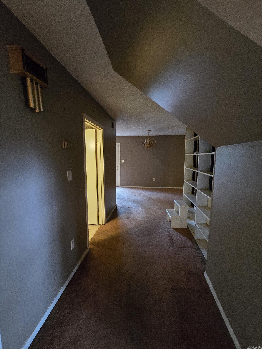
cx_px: 131
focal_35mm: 13
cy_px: 174
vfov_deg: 106.2
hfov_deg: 89.9
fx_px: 131
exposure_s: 1/40
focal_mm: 2.2
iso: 1250
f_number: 2.2
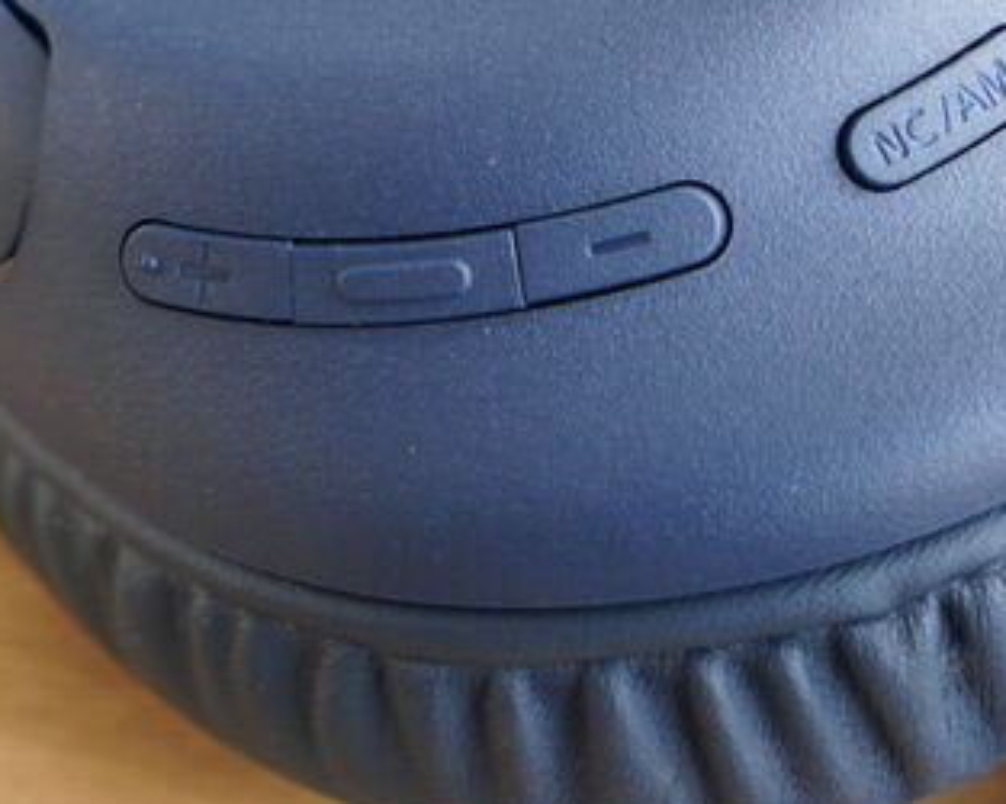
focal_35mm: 174
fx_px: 5177
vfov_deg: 8.9
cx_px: 805
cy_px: 193
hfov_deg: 11.1
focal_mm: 70
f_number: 5.6
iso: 1250
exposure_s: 1/160
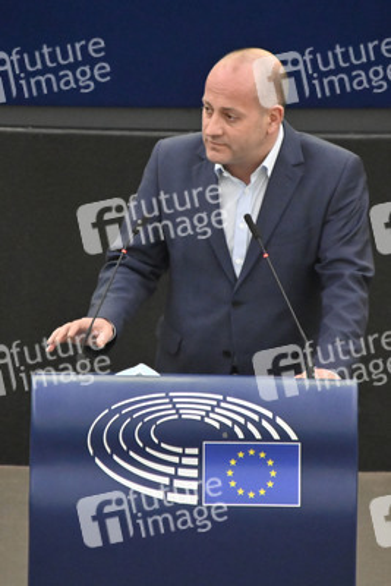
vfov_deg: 4.1
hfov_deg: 2.8
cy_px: 293
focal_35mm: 500
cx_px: 196
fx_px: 8138
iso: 6400
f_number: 6.3
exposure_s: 1/400
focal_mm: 500
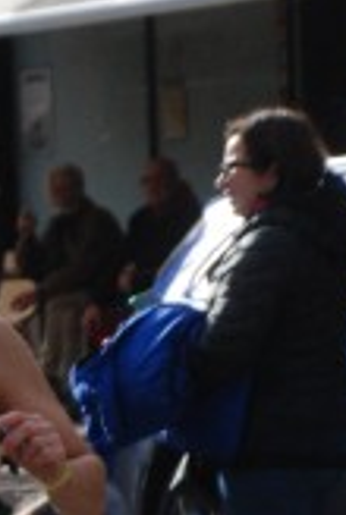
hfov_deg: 3.6
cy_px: 908
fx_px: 5527
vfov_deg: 5.3
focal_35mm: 385
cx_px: -187
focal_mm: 70
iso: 1000
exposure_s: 1/1250
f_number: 5.6
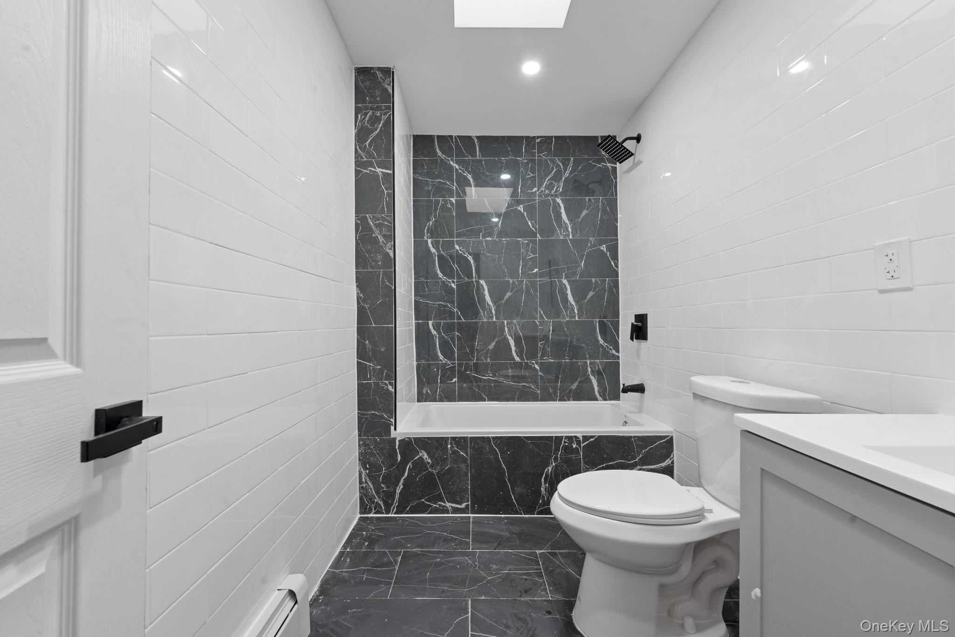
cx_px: 478
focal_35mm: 14
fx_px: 371
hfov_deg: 104.3
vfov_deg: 81.2
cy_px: 318
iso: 800
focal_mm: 14
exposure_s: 1/5
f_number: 10
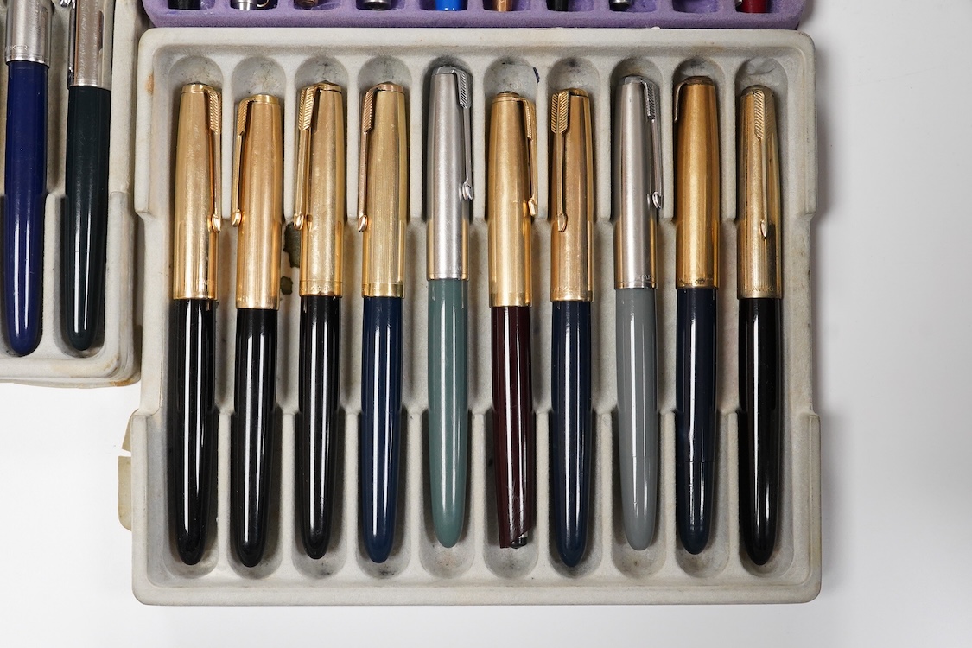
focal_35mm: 45
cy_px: 324
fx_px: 1215
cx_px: 486
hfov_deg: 43.6
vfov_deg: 29.9
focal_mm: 30
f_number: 13
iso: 2500
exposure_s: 1/100
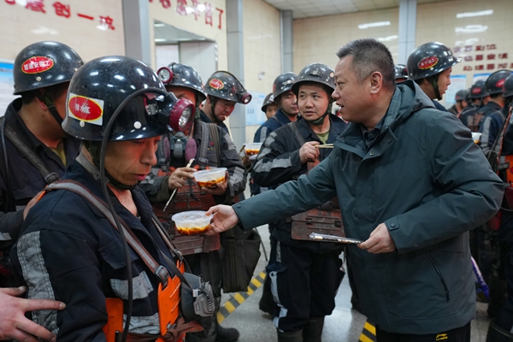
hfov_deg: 69.4
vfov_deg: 49.6
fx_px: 370
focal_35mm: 26
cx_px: 256
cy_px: 171
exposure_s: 1/200
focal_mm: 26
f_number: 3.2
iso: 1600
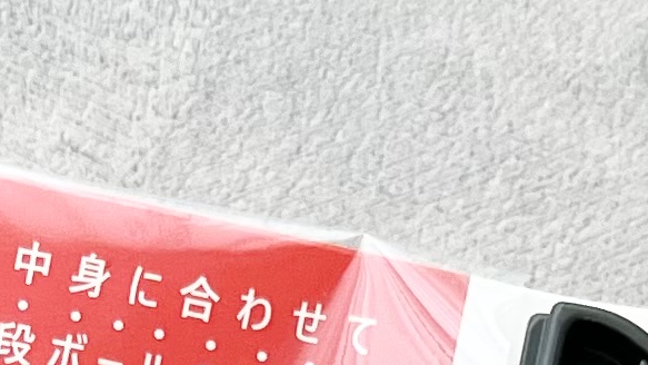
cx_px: 103
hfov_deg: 10.9
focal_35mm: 196
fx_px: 3368
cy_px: 1311
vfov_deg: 5.6
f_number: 1.6
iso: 40
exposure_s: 1/107
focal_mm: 5.1
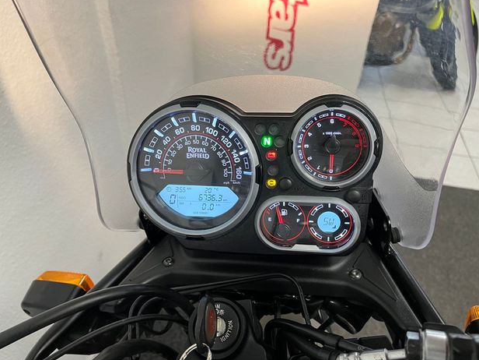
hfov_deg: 65.3
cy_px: 182
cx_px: 248
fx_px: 374
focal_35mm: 27
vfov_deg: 51.4
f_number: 1.6
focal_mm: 5.1
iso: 80
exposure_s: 1/50
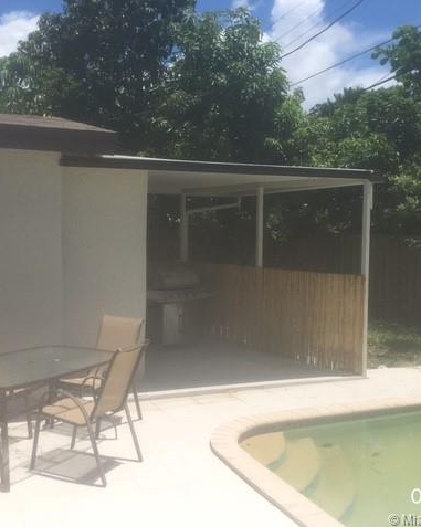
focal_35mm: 38
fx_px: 592
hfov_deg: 39.1
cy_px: 264
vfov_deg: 48.0
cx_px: 185
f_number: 2.2
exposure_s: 1/2024
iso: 25
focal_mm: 4.15
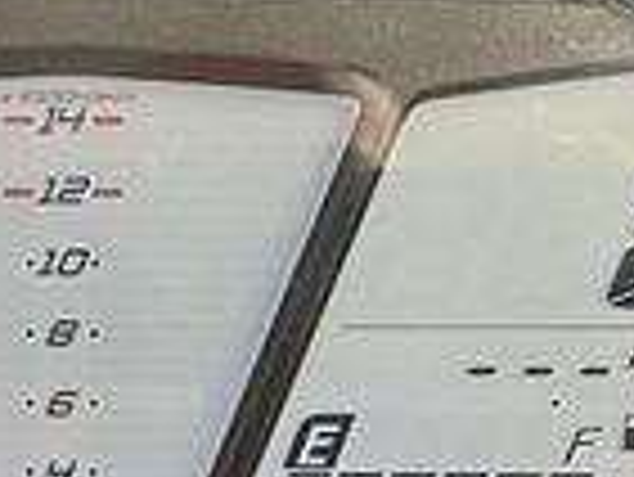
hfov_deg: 16.4
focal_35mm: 118
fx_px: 2163
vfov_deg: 12.4
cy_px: 526
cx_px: 45
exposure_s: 1/50
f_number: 1.6
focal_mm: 5.1
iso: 200
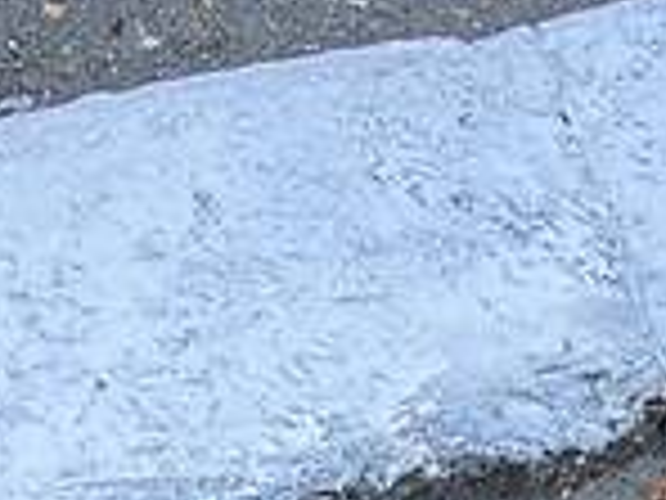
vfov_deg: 5.2
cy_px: -622
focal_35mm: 281
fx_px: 5406
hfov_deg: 6.9
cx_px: -387
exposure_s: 1/122
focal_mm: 6
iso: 40
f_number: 2
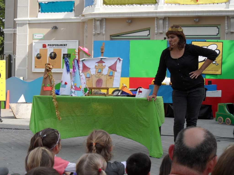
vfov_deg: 24.4
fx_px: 406
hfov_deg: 32.2
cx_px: 117
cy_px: 88
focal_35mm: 60
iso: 80
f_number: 4
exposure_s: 1/500
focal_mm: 10.3
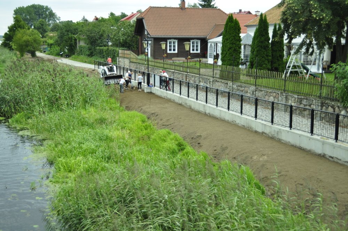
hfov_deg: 46.5
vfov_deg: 31.8
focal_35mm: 42
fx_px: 405
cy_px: 116
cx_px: 174
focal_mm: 28
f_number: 4.5
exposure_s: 1/500
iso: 200
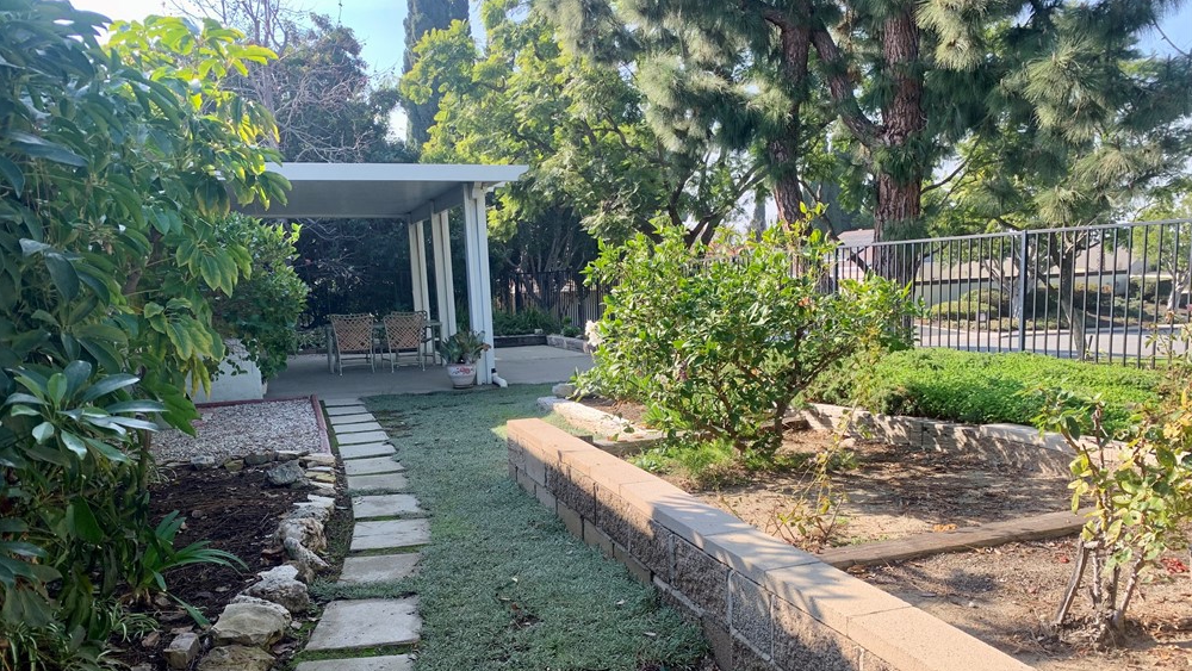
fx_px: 917
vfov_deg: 39.9
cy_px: 429
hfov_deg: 66.0
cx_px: 584
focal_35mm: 29
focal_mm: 4.25
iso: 25
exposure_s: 1/431
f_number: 1.8
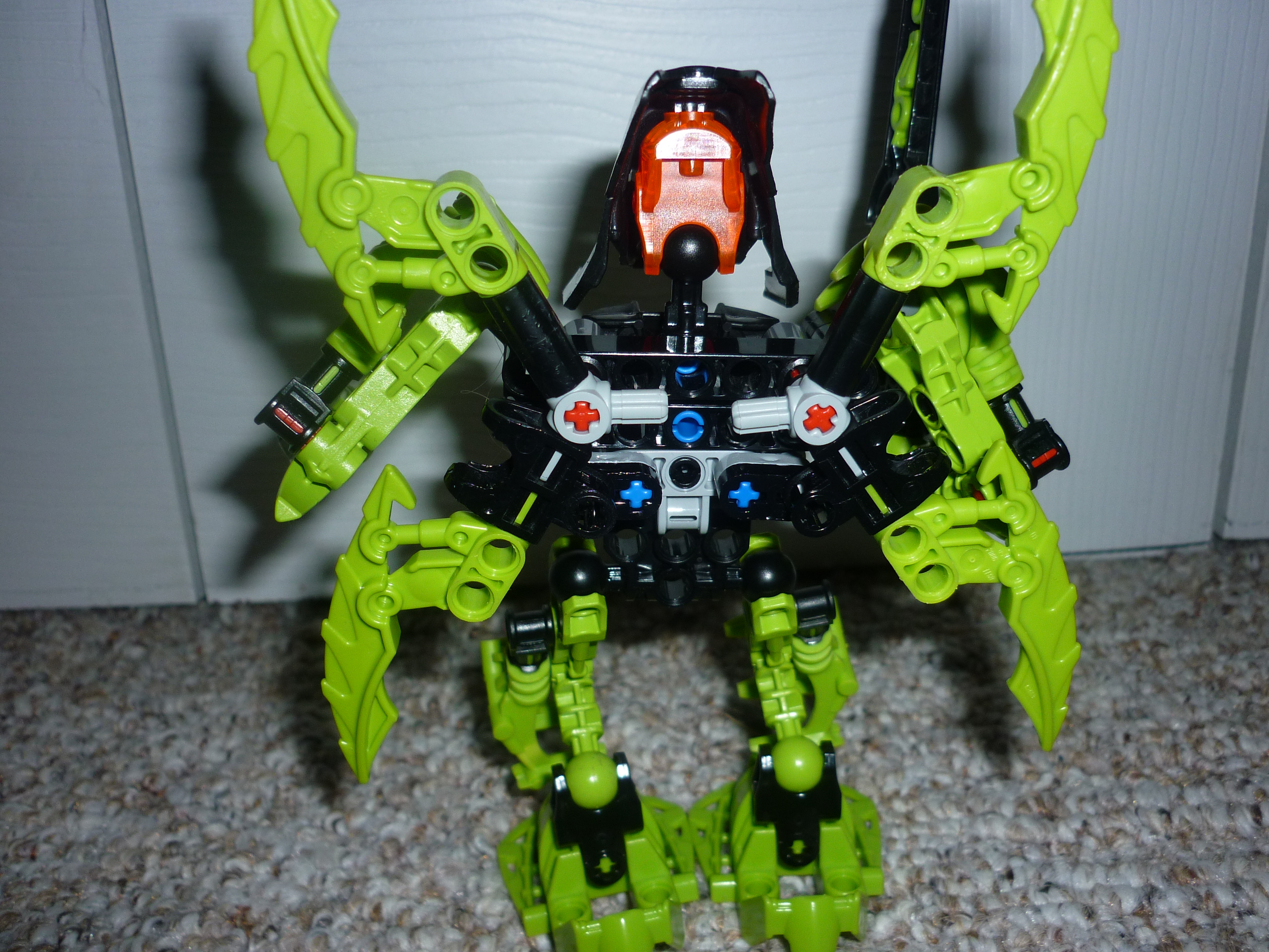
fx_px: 1210
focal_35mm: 33
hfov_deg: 55.4
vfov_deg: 42.9
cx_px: 634
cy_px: 476
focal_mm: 5.5
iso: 100
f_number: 2.8
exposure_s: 1/125
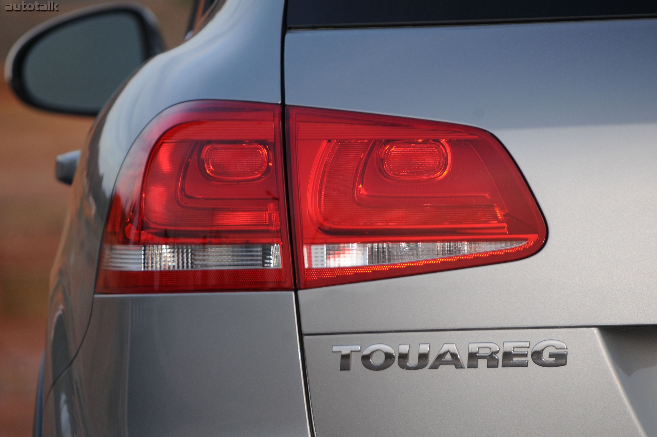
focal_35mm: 300
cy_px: 218
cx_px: 328
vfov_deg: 4.6
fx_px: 5469
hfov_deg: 6.9
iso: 320
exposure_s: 1/60
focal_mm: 200
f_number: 8
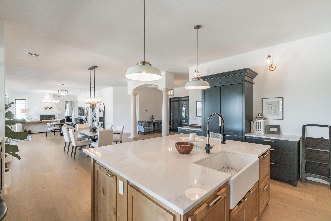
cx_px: 166
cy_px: 110
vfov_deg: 73.7
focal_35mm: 16
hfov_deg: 96.7
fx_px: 147
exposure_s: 1/50
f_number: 20
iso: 5000
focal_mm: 16
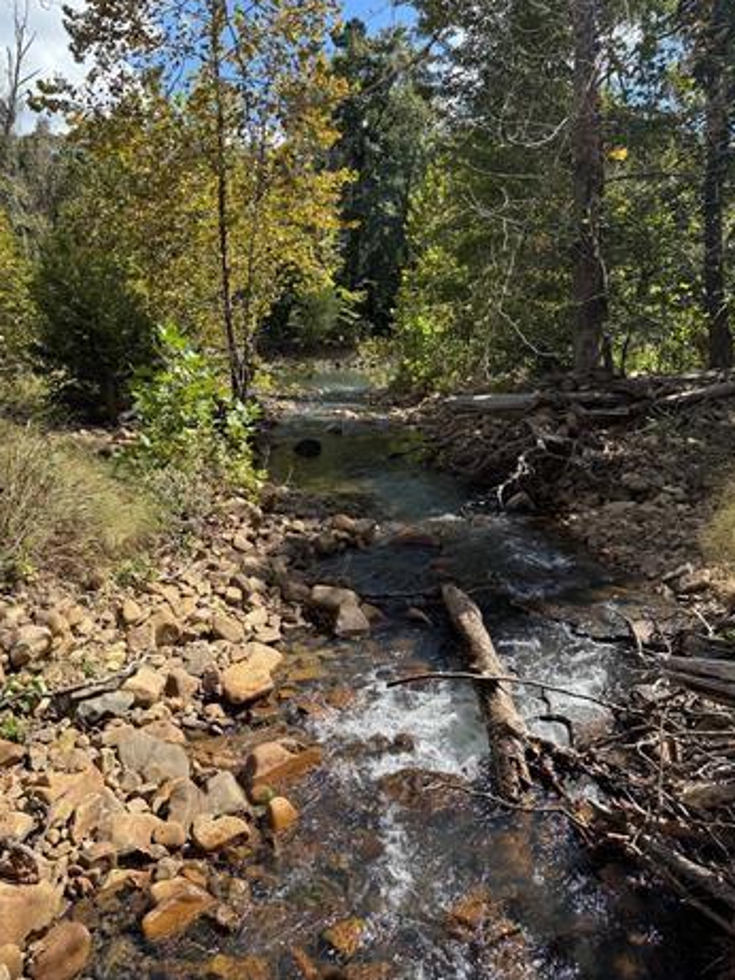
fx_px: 707
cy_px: 504
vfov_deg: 69.4
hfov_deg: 54.9
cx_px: 363
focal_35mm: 25
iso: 80
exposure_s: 1/1901
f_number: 1.78
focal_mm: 6.76
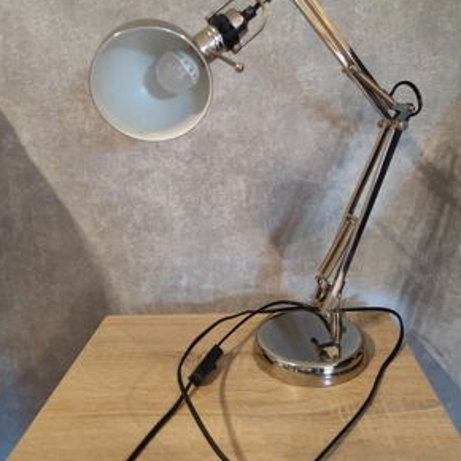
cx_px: 234
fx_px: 422
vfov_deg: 57.2
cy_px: 207
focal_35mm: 28
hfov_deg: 57.3
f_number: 1.65
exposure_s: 1/33.3
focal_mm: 6.14
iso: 1250
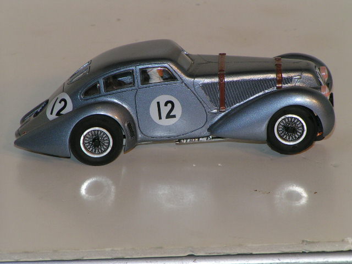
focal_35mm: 259
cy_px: 132
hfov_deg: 7.6
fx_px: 2634
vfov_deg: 5.7
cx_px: 176
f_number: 5.6
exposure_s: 1/320
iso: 100
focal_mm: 39.6
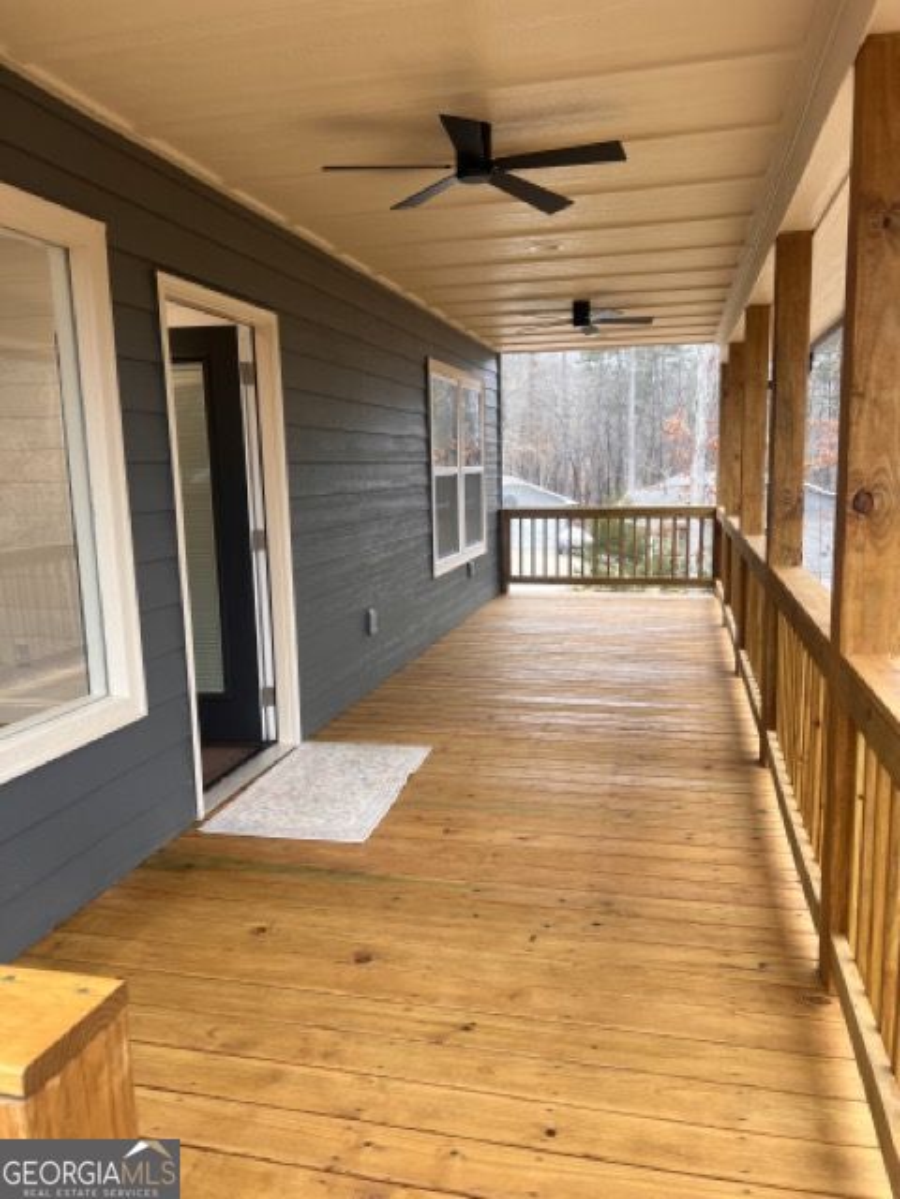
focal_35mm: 26
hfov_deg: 53.1
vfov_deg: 67.3
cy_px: 600
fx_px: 901
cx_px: 450
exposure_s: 1/121
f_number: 1.5
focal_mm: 5.7
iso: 50
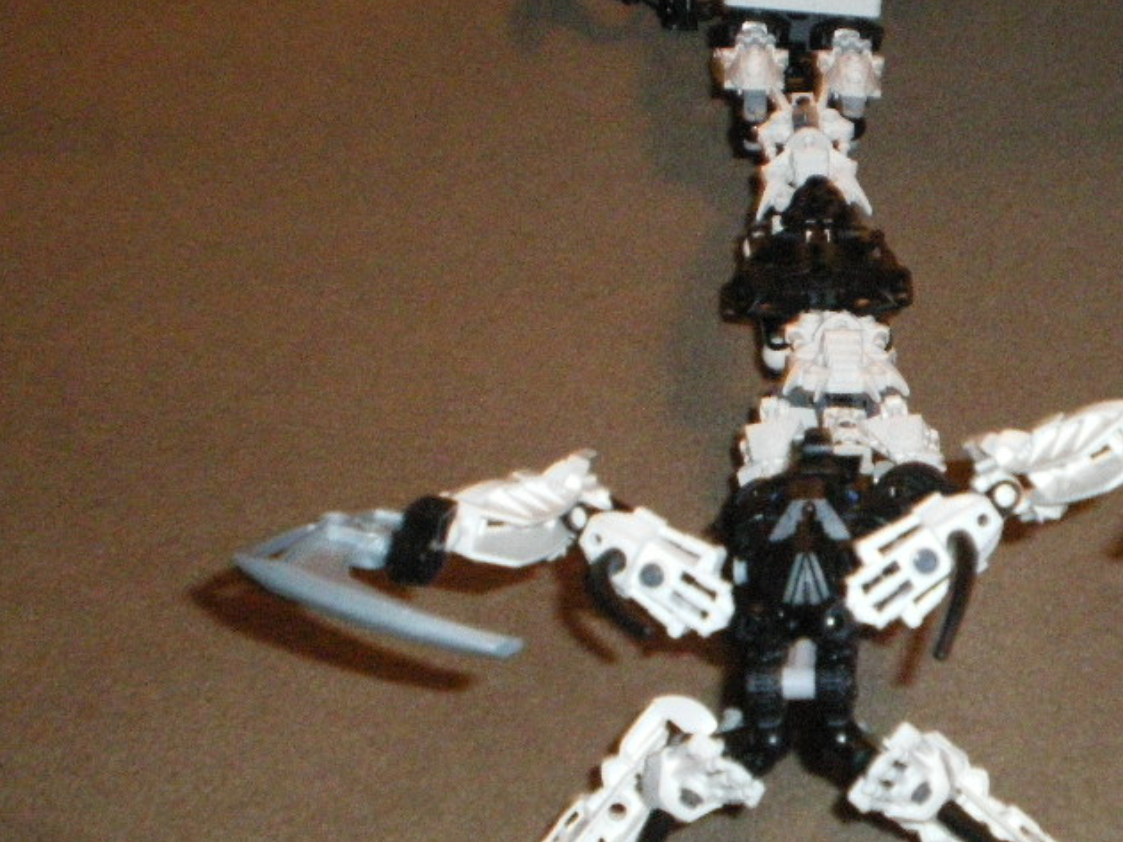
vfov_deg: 17.2
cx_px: 840
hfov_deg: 22.6
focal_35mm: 86
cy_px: 409
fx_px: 2789
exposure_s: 1/60
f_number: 3.9
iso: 800
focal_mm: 9.3
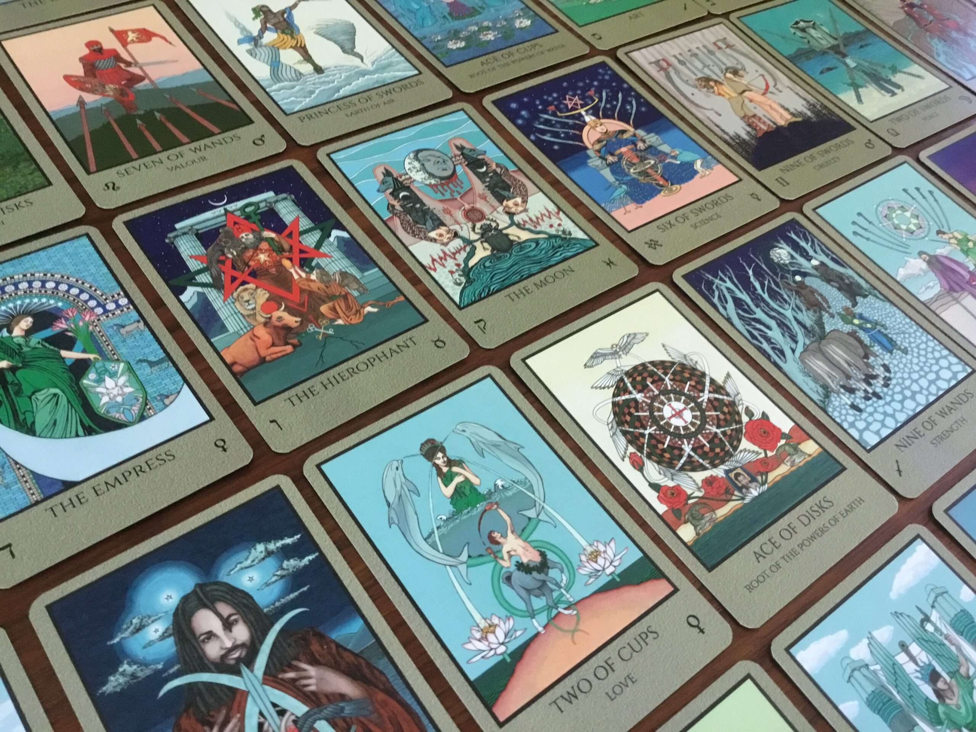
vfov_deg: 45.4
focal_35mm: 31
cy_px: 366
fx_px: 874
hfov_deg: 58.4
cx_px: 488
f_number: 2.4
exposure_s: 1/24
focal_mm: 3.3
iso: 200
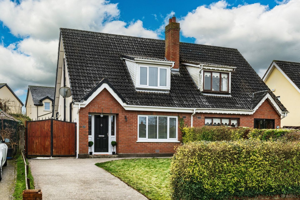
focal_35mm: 35
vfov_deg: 37.9
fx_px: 292
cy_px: 100
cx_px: 150
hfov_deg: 54.4
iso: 400
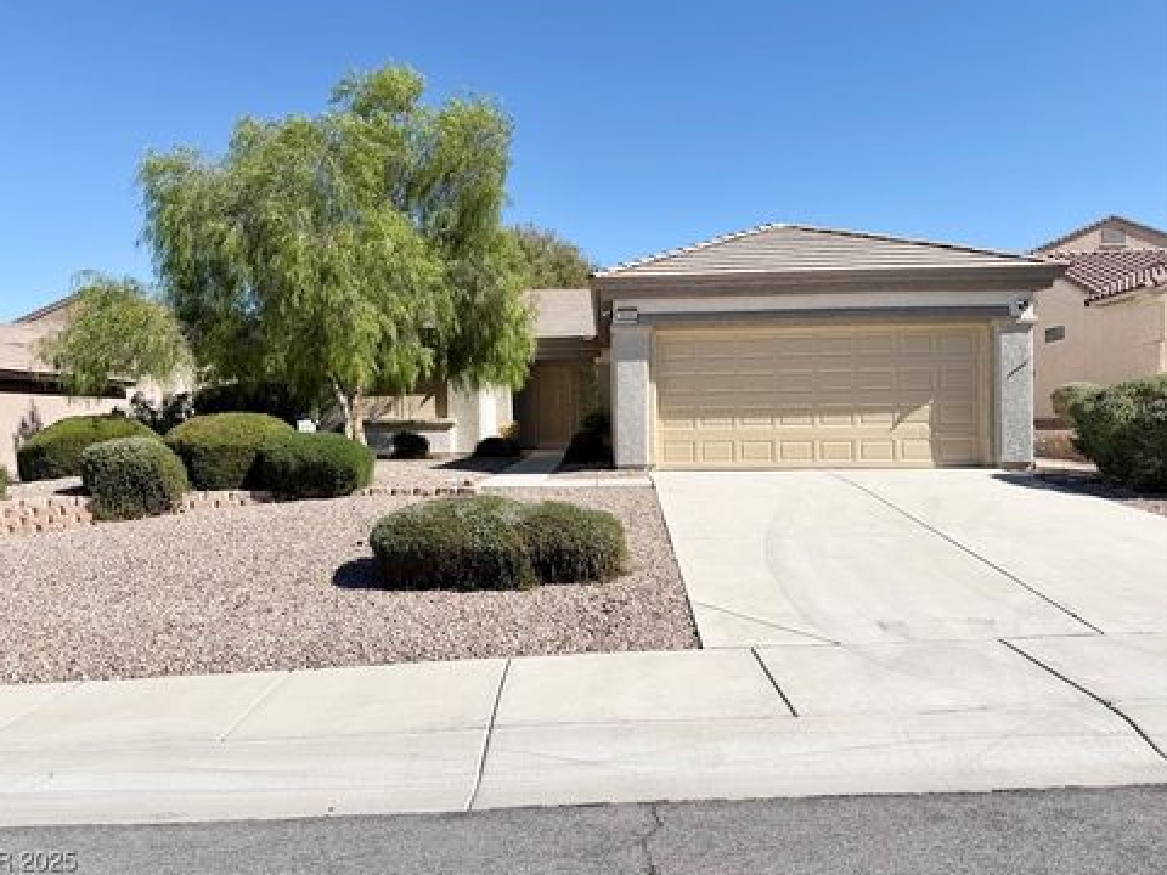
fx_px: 843
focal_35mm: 25
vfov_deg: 54.9
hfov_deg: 69.4
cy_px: 431
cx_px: 564
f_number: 1.78
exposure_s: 1/7353
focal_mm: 6.76
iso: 80
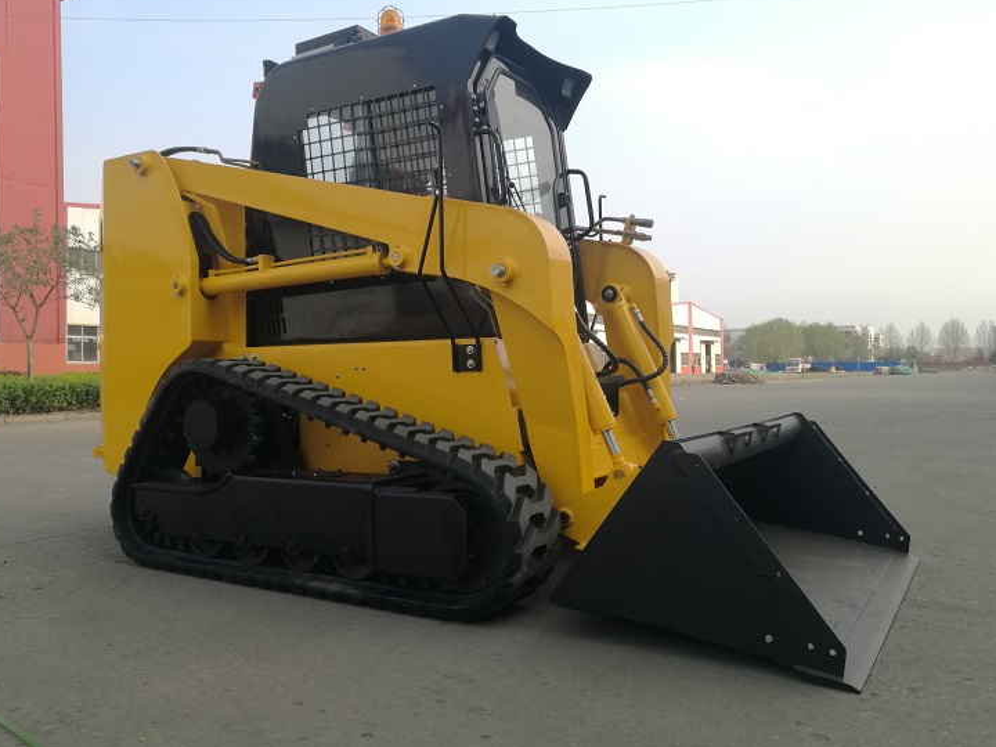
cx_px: 469
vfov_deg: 46.8
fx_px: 863
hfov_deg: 59.9
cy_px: 361
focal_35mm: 30
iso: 50
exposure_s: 1/412
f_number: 2
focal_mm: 4.04
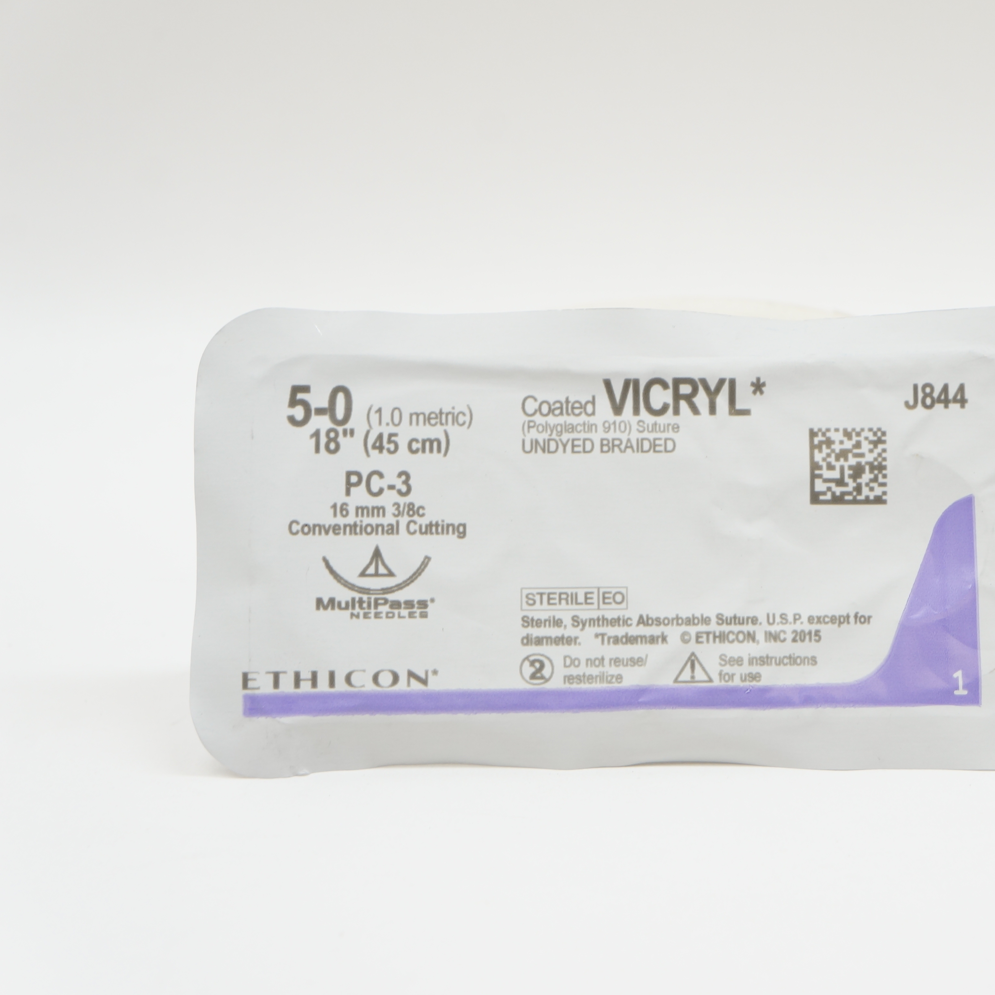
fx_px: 2276
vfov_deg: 24.7
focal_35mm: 70
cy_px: 496
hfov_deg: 24.4
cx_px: 759
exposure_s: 1/40
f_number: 7.1
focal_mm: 36
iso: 400
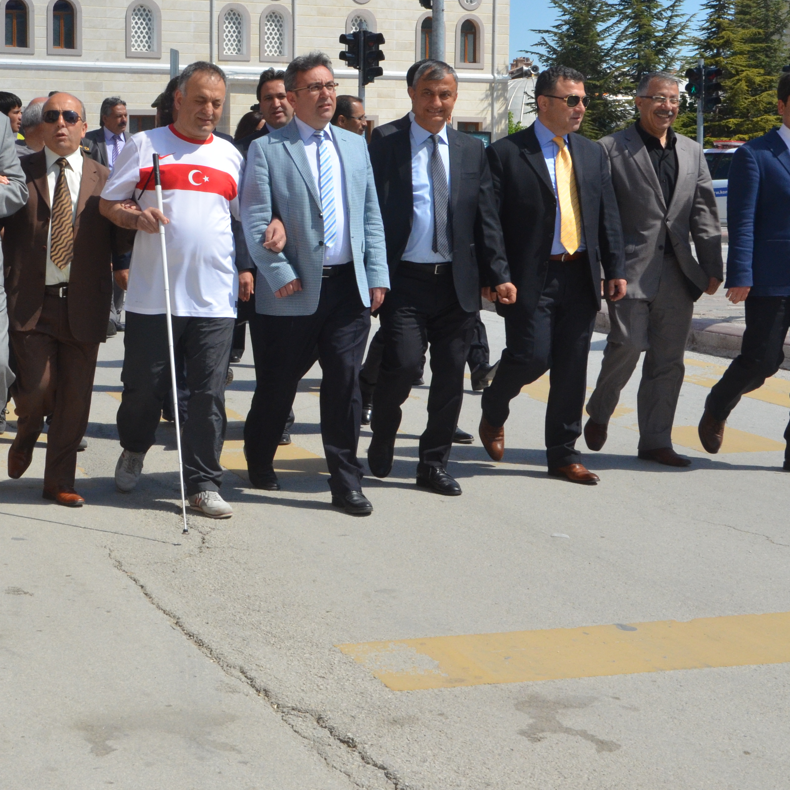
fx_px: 1807
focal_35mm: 70
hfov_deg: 24.2
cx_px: 149
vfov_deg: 24.6
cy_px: 287
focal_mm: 28
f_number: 14
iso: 800
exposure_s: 1/800
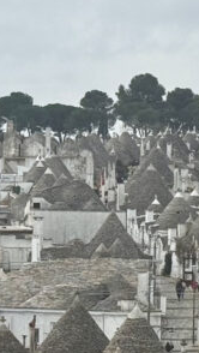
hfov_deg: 6.7
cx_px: 111
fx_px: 1702
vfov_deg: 11.8
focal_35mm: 182
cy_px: 271
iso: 80
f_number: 1.78
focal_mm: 6.76
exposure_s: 1/7143
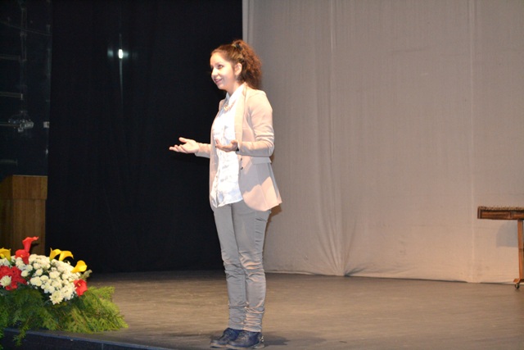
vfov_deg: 18.2
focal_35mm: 75
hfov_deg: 27.0
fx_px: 1092
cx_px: 262
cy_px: 175
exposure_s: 1/60
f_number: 5.6
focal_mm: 50
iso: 3200
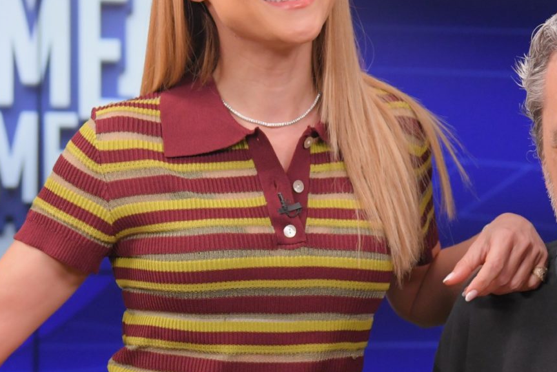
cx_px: 367
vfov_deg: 8.0
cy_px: 226
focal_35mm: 172
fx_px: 2662
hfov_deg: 11.9
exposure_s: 1/320
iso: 1600
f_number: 4
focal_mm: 58
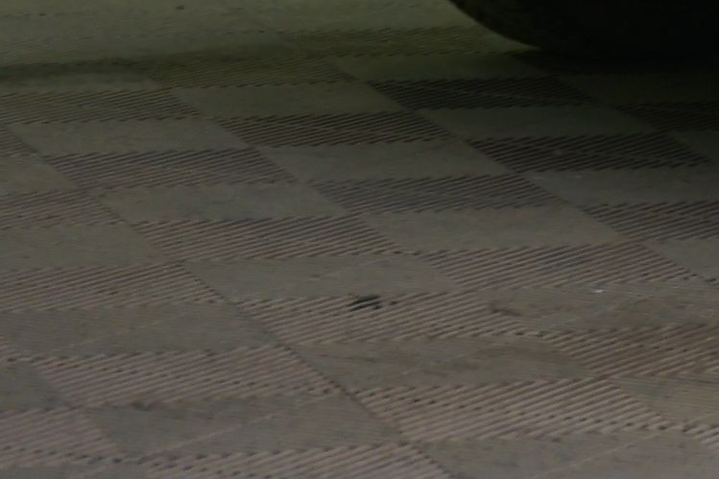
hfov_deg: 6.8
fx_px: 5770
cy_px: -718
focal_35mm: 289
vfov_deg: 4.6
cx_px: 1720
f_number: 5
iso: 400
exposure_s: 1/10
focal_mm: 55
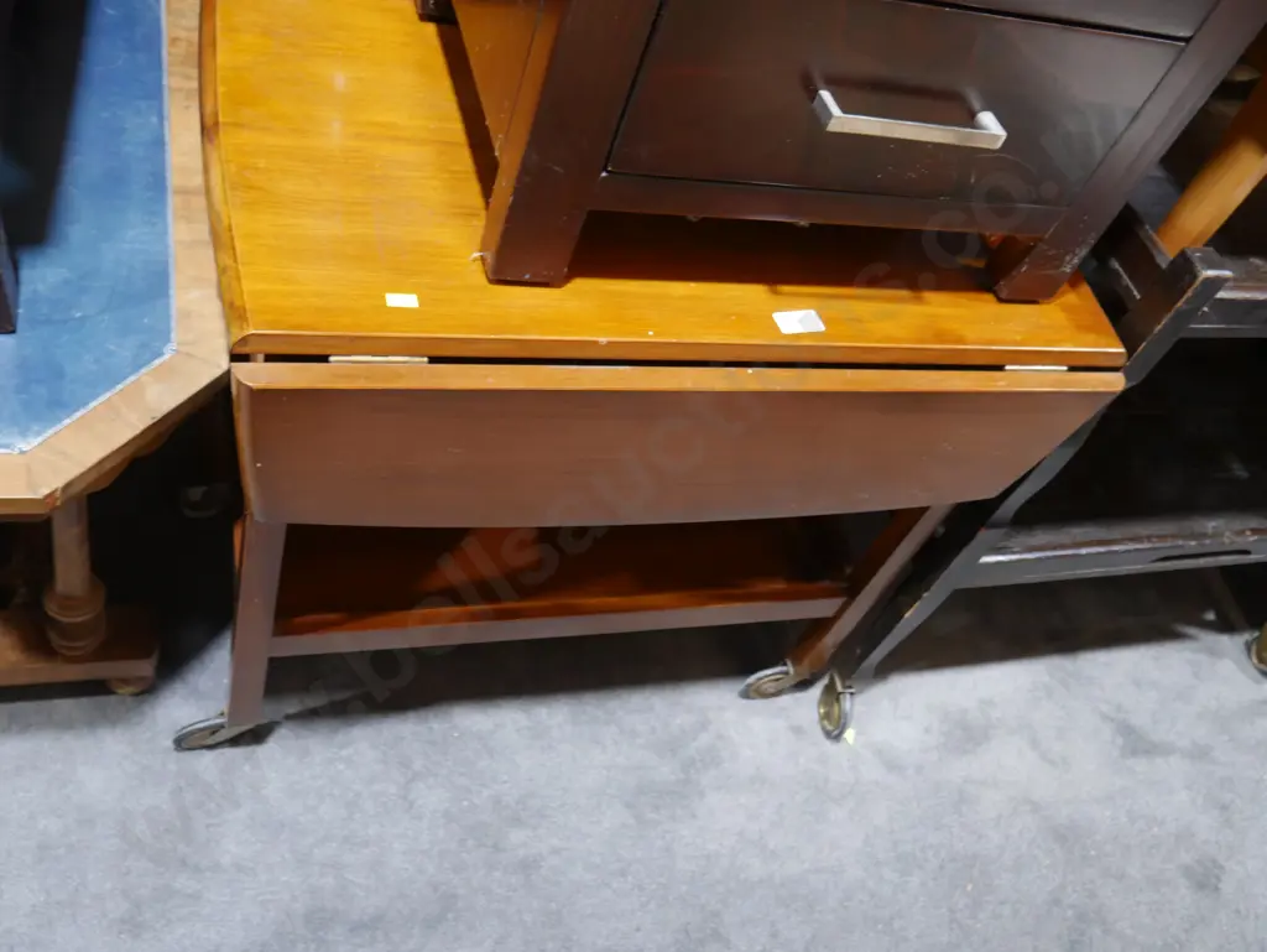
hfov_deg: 56.8
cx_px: 634
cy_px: 476
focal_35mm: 32
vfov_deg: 44.2
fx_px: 1172
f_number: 3.6
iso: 1000
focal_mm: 16
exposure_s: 1/60
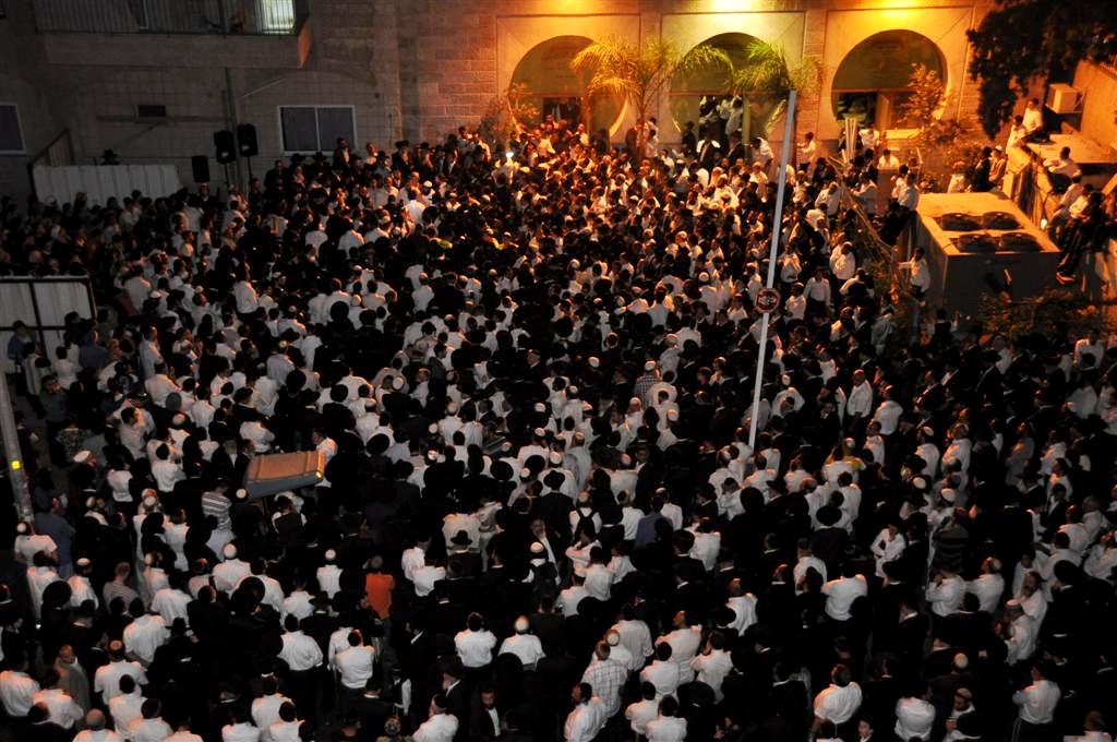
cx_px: 558
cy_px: 371
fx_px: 1441
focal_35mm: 46
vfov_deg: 28.9
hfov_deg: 42.4
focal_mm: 31
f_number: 4
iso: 800
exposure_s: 1/60
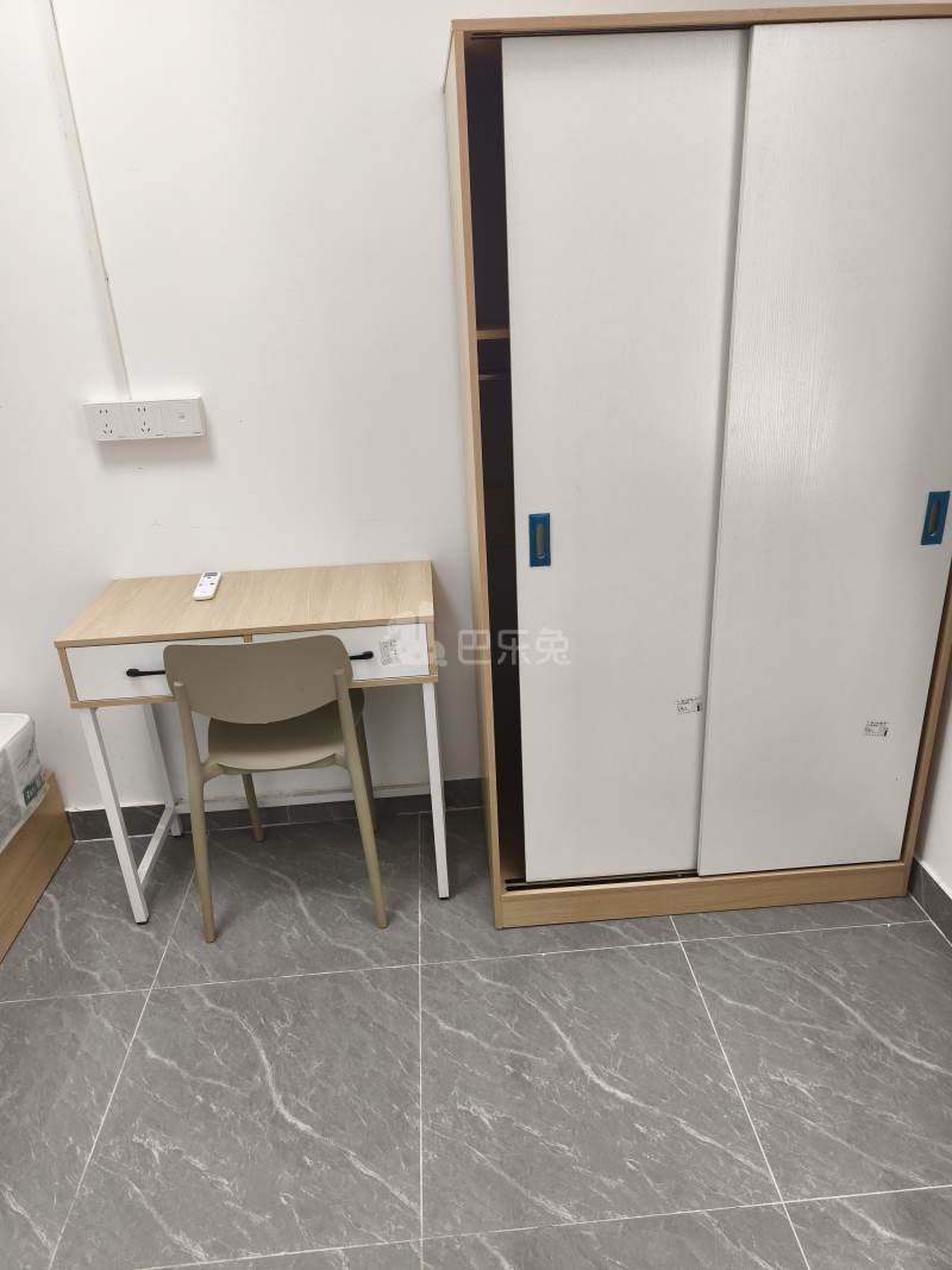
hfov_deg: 58.9
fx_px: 844
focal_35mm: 23
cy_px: 635
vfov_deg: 73.9
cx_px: 476
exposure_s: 1/100
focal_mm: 8.67
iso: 98
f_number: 1.75
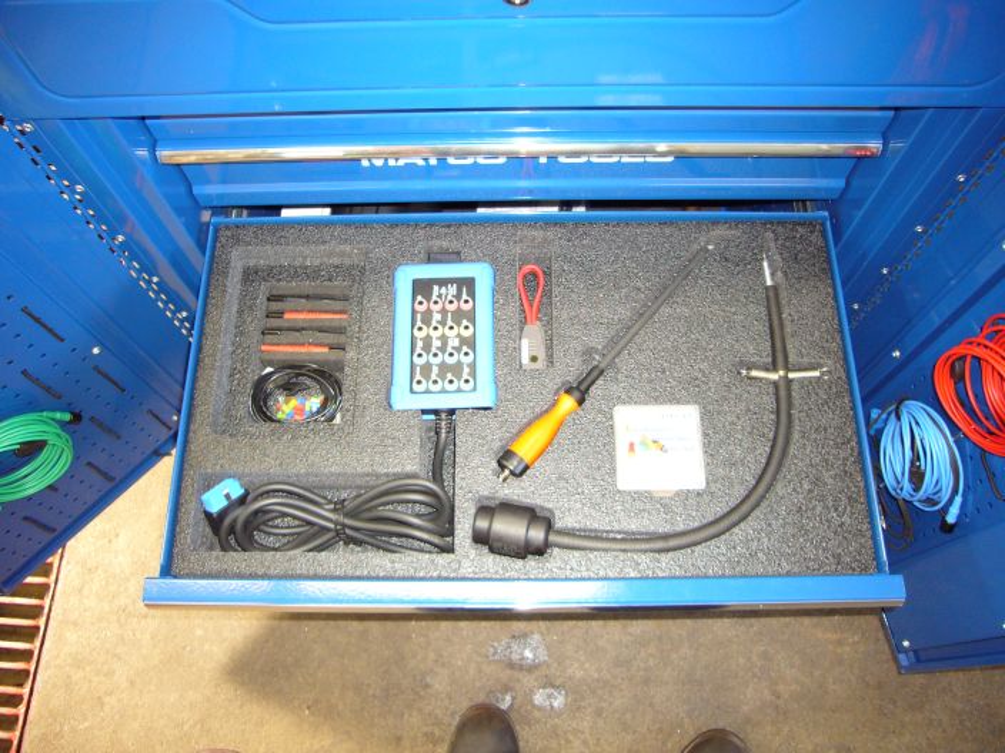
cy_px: 376
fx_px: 813
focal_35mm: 28
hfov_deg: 63.4
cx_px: 502
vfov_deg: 49.7
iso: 125
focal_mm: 4.6
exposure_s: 1/30
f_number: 2.8
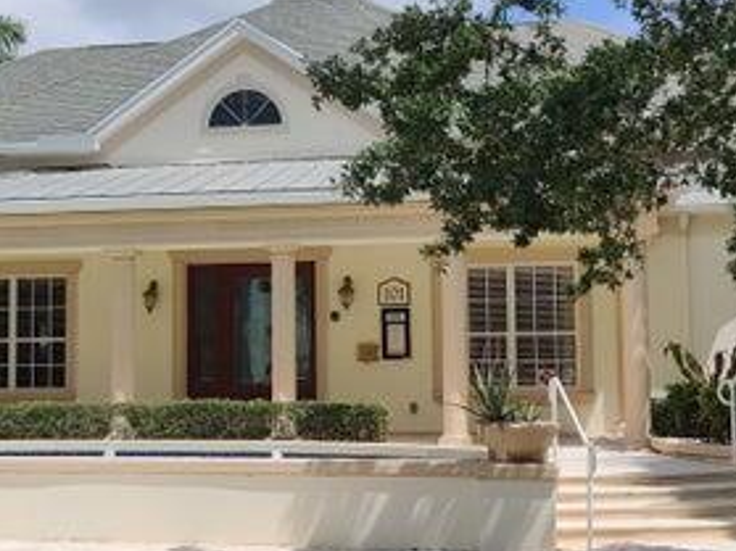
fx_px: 1318
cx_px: 290
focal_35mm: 62
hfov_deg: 31.1
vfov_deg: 23.6
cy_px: 266
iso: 125
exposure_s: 1/3420
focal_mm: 4.75
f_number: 1.65
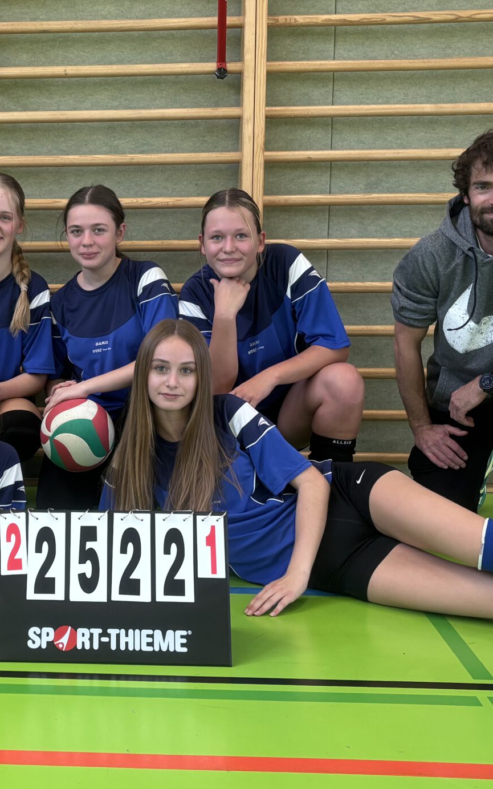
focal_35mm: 51
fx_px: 1096
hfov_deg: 24.7
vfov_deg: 39.6
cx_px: 62
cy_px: 386
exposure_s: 1/100
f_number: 1.6
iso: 125
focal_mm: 5.96
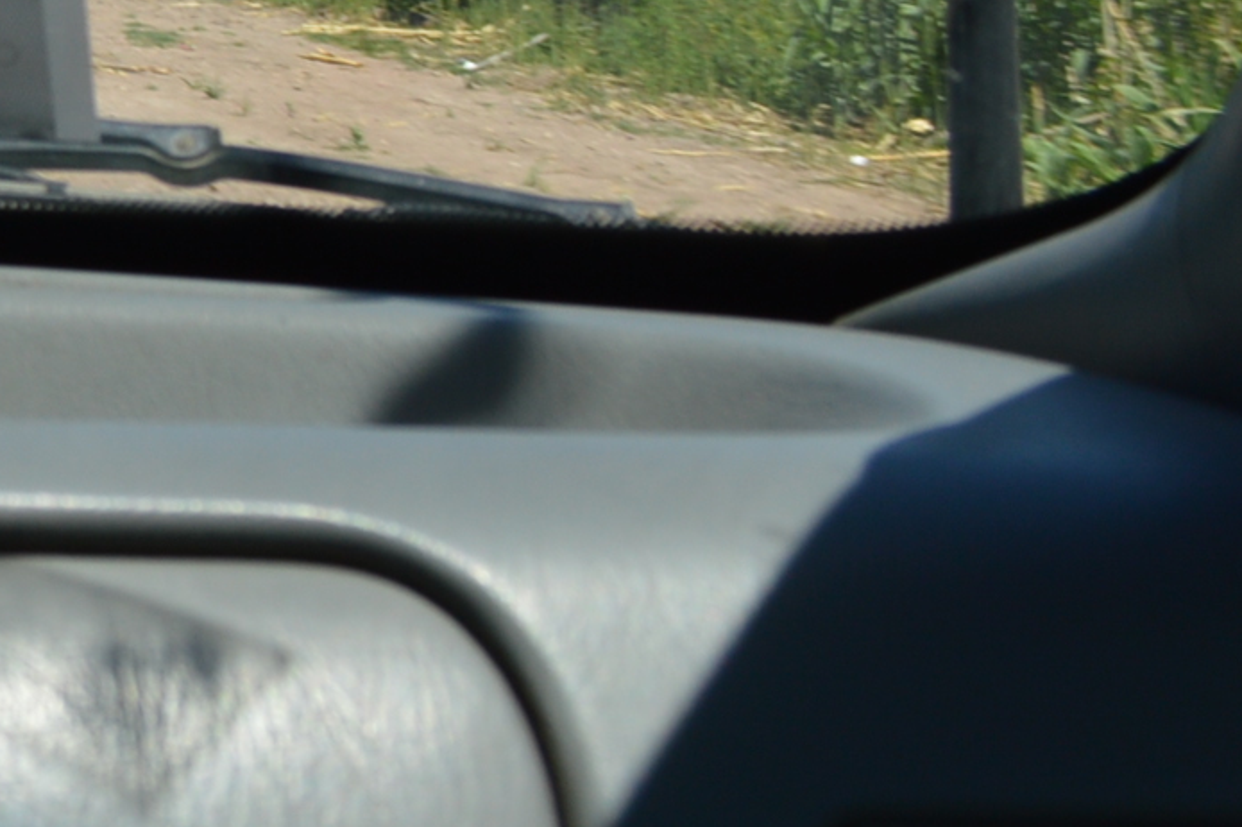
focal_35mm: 130
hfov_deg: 13.1
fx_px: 4483
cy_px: -687
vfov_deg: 9.9
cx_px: -1426
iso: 100
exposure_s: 1/250
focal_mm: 20
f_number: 8
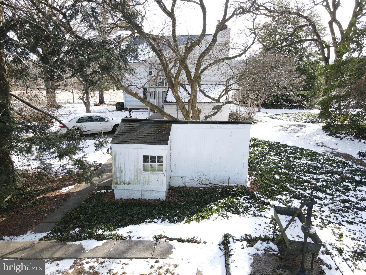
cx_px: 183
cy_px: 138
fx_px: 254
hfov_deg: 71.6
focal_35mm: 24
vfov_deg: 56.8
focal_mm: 4.5
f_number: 2.8
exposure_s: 1/120
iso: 100
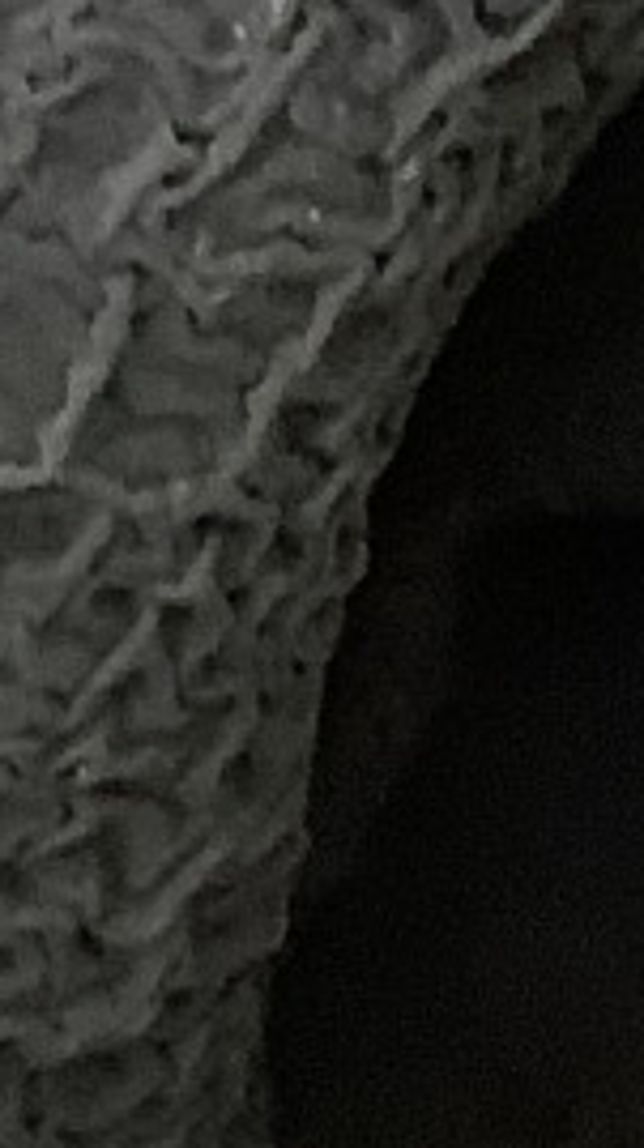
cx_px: 2921
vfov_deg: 10.0
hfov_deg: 5.0
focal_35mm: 207
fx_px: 6294
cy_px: -728
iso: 160
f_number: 2.4
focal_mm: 3.3
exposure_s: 1/50
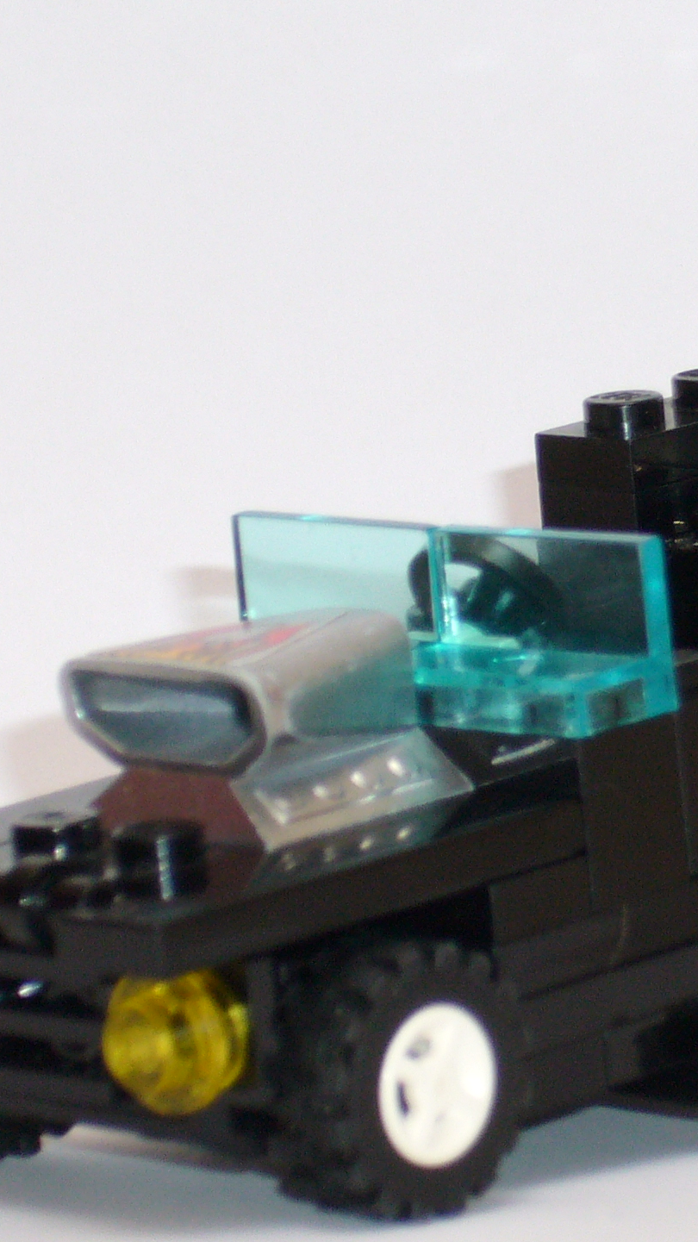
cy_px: 633
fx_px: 7341
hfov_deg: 5.4
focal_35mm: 223
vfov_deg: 9.7
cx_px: 501
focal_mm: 17.4
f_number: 5
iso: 100
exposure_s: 1/30
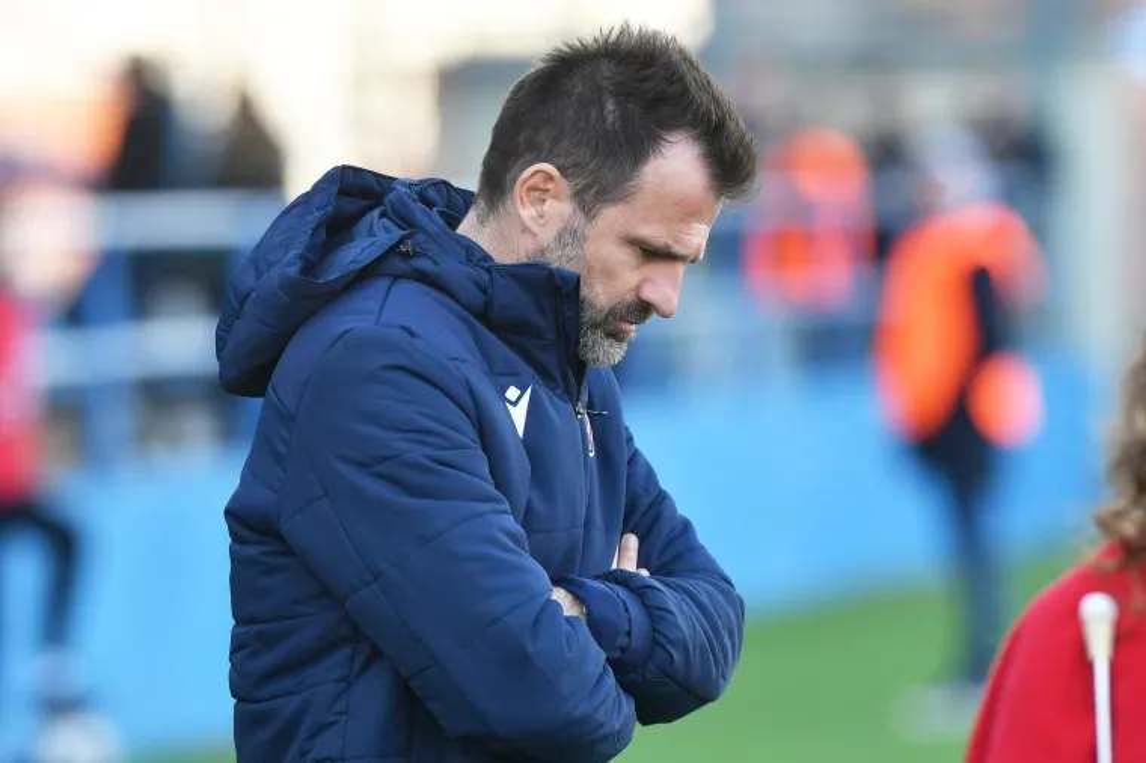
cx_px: 573
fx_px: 9545
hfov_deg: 6.9
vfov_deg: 4.6
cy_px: 382
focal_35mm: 300
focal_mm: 300
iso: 220
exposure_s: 1/320
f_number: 5
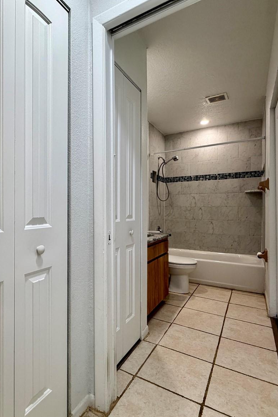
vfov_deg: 84.0
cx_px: 104
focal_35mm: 20
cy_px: 207
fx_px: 232
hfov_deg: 61.1
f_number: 2.2
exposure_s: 1/60
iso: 160
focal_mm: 2.22
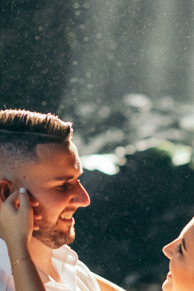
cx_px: 58
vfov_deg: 13.5
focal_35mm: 151
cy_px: 231
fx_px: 1220
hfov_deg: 9.1
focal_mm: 50
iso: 2000
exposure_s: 1/2000
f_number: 2
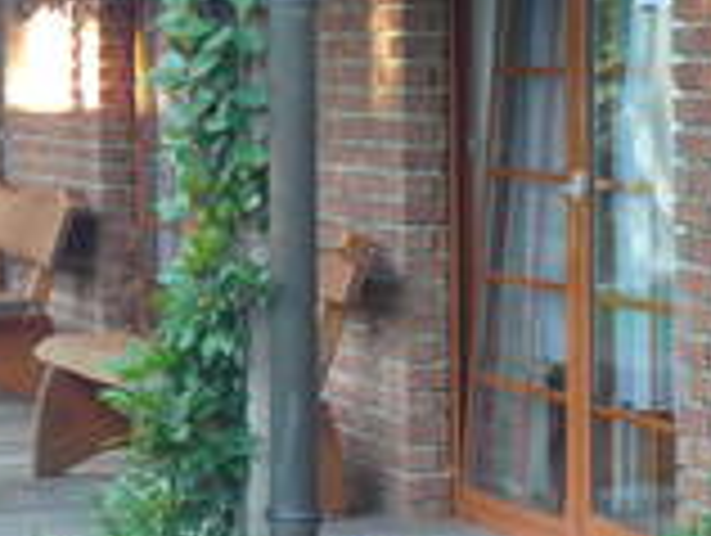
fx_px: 3538
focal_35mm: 172
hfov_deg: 11.4
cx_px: 18
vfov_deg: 8.7
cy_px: 239
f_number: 3.2
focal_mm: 11.4
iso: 125
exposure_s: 1/30
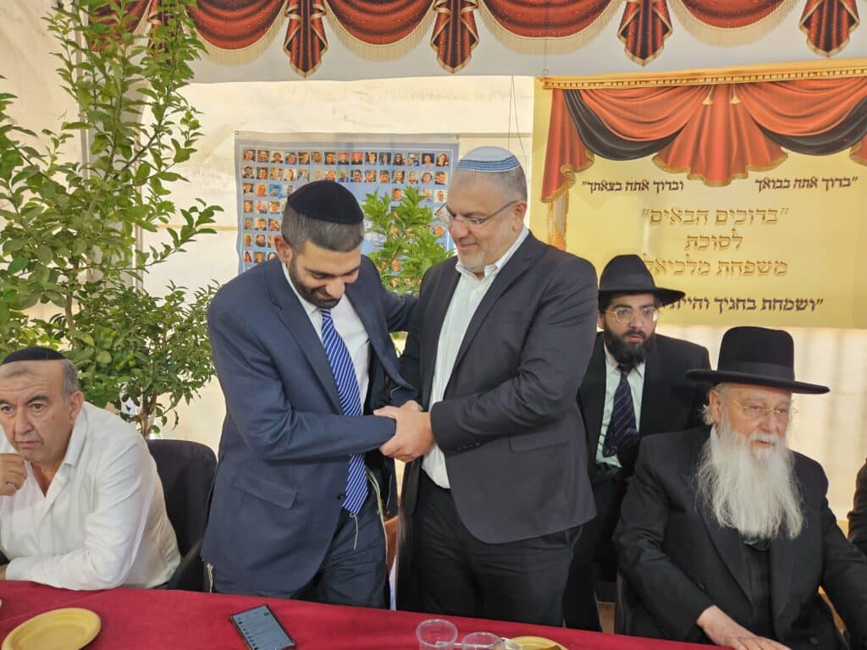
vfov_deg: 58.9
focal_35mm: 23
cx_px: 434
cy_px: 325
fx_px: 576
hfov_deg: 73.9
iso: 100
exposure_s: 1/100
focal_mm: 5.4
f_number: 1.8
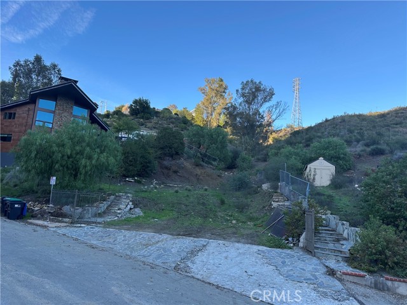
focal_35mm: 24
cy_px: 152
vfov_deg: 56.8
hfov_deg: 71.6
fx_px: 282
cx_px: 204
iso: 80
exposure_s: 1/879
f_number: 1.78
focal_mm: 6.86
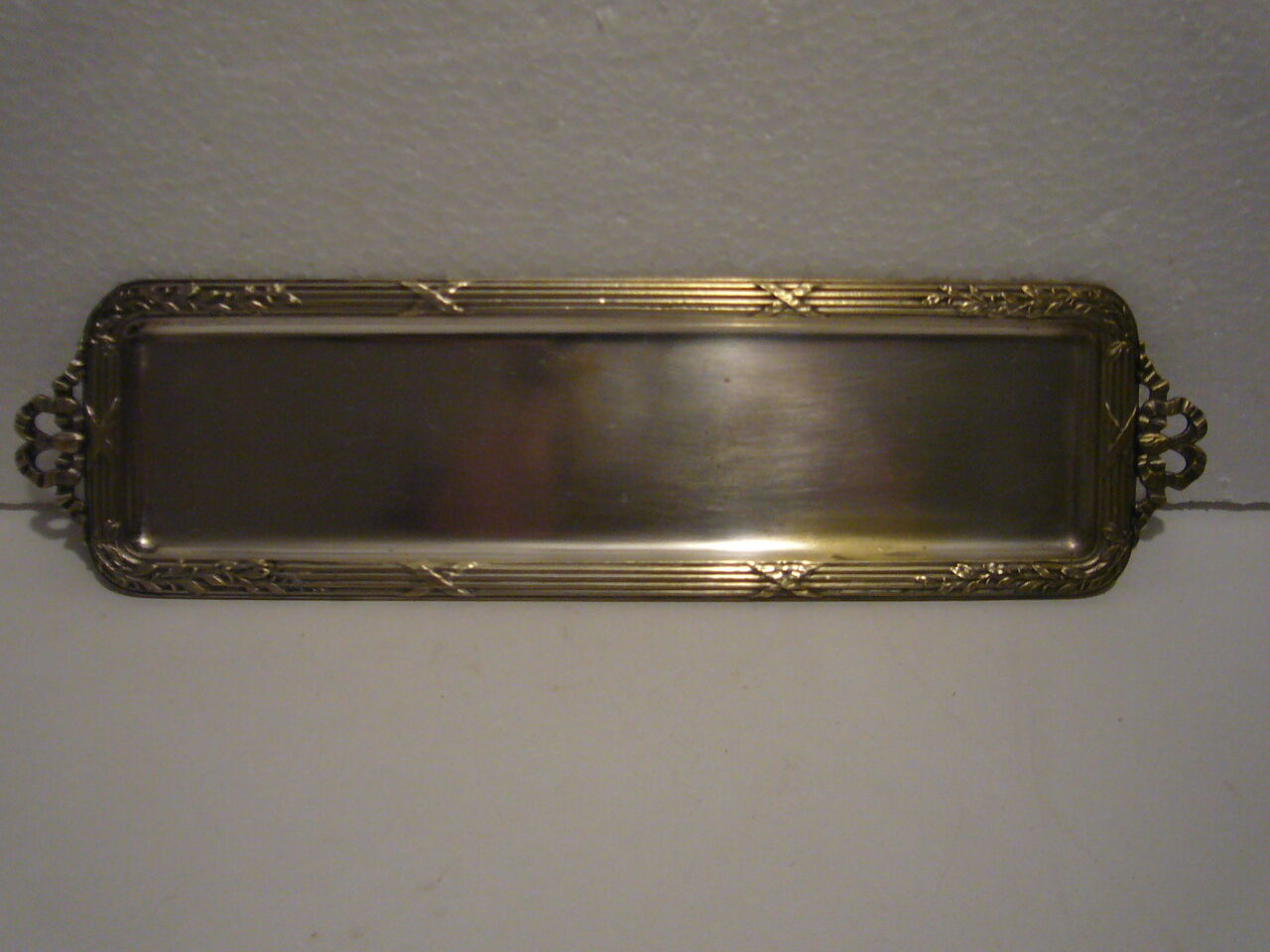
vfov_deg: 41.8
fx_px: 1247
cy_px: 476
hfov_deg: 54.0
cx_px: 635
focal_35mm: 34
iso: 200
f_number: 2.8
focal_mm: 4.6
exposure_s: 1/20
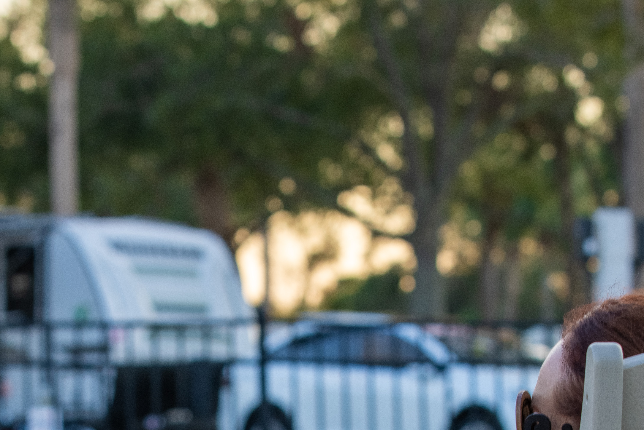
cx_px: 180
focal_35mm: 223
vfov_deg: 6.1
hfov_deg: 9.2
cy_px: 567
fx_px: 3989
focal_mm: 70
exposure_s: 1/125
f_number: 5
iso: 500
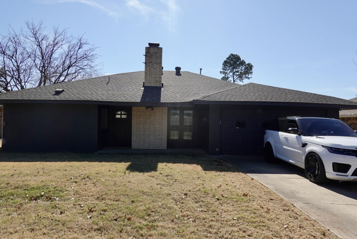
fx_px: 238
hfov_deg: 73.7
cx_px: 178
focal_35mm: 24
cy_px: 120
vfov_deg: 53.2
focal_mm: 9
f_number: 4
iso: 100
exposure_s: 1/1000
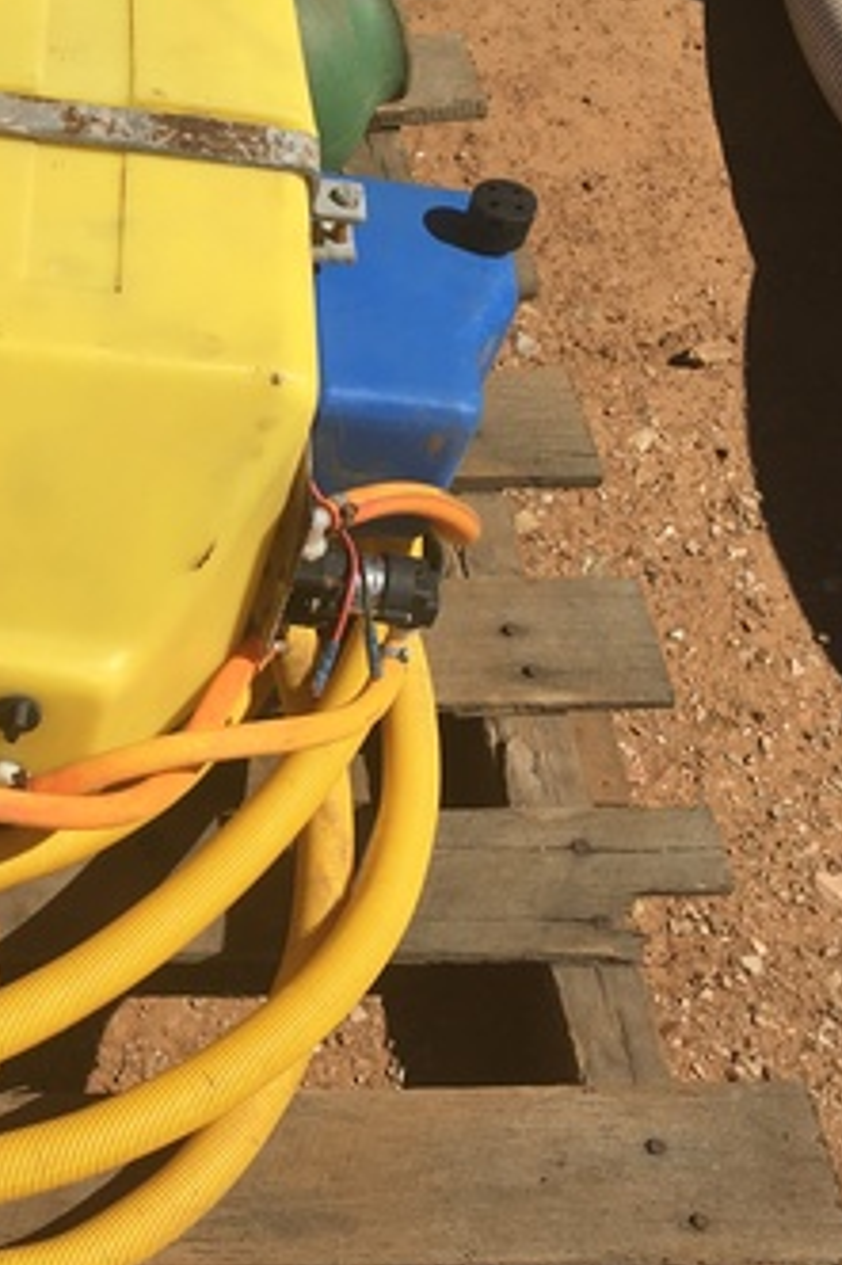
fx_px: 2107
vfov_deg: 33.4
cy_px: 547
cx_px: -217
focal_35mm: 60
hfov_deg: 20.8
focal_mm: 4.15
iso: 25
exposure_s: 1/3663
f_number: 2.2
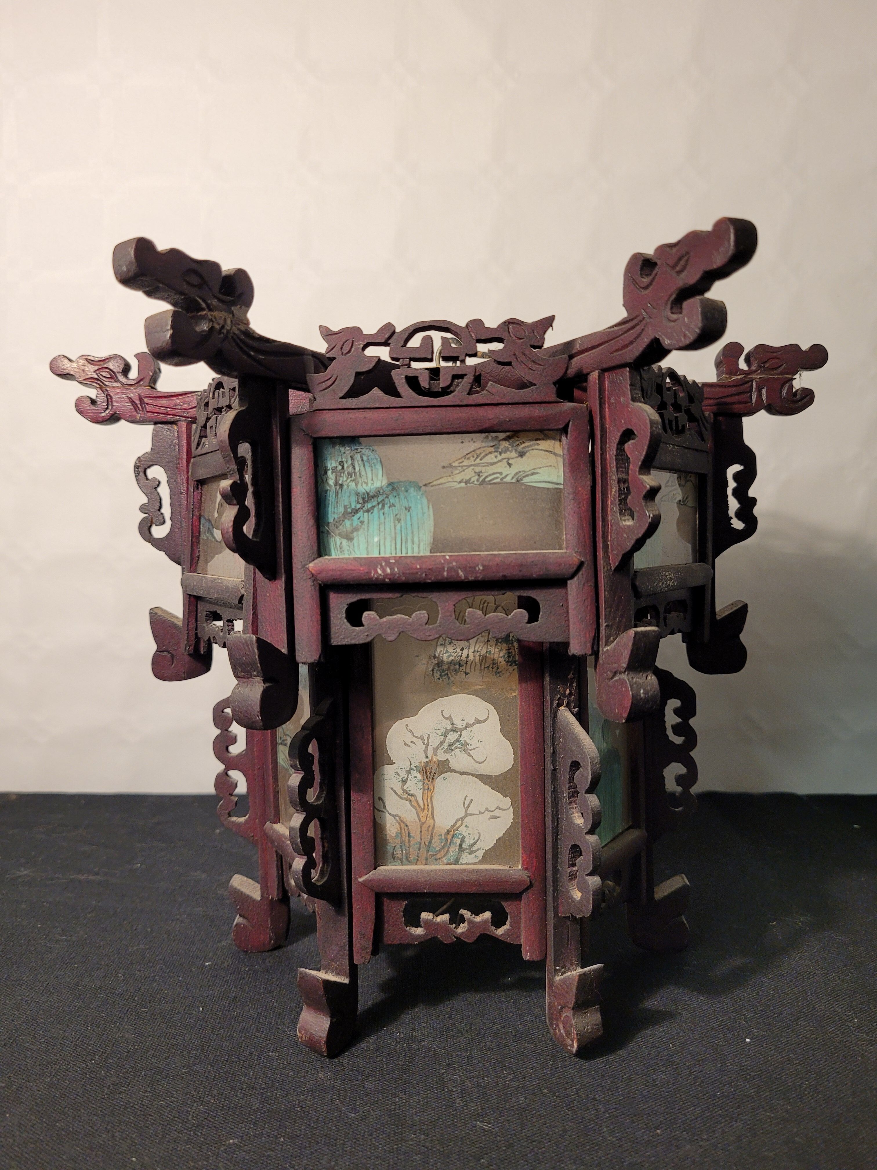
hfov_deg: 53.1
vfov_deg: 67.3
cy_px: 585
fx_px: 878
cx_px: 438
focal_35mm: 26
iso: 250
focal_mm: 5.4
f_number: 1.8
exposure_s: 1/100
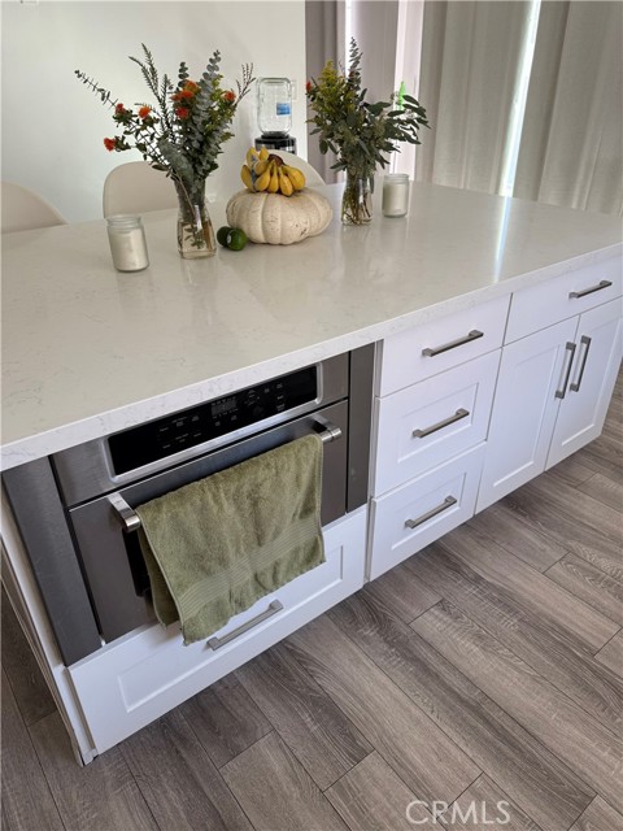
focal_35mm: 24
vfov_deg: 71.6
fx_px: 576
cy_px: 416
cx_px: 312
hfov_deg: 56.8
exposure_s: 1/121
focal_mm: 6.76
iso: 125
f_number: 1.78
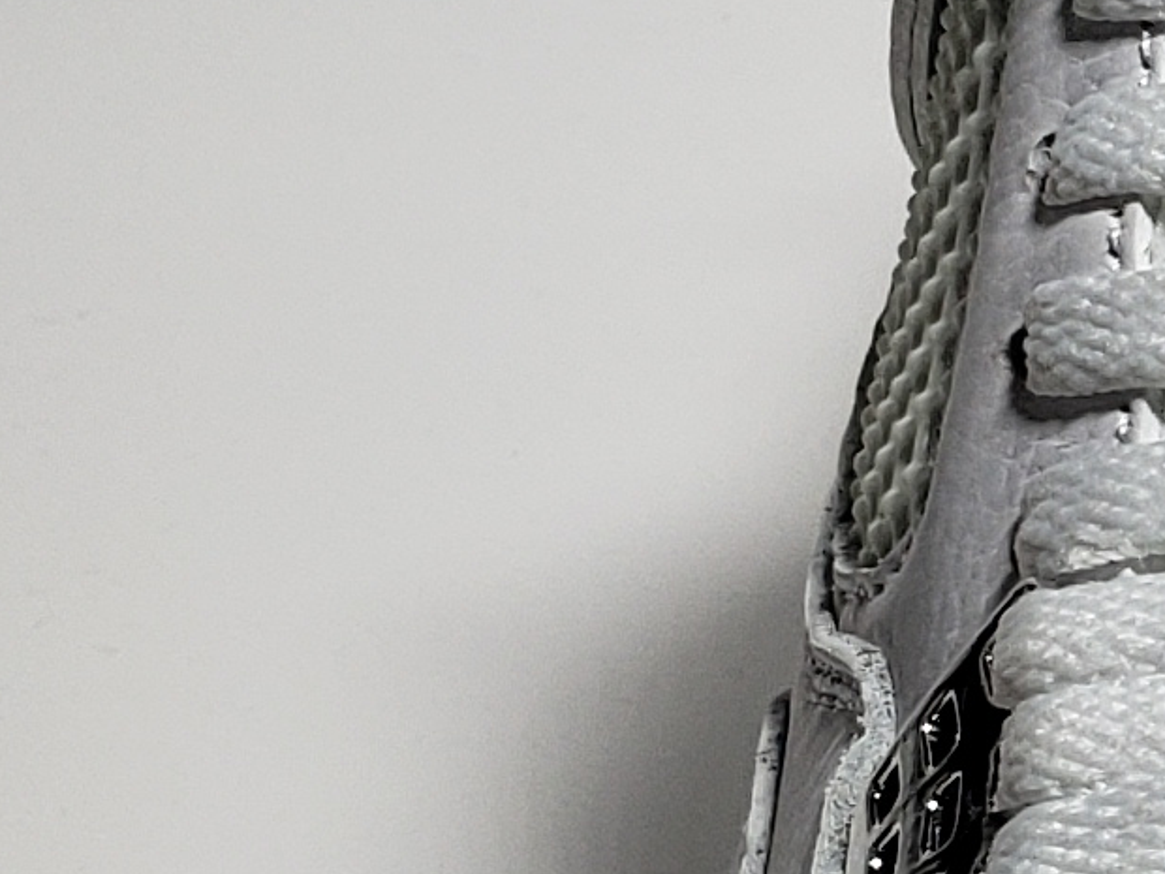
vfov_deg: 8.8
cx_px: 2384
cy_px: 686
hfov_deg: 10.6
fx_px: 5688
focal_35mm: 169
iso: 50
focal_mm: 4.3
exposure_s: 1/728
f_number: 1.5
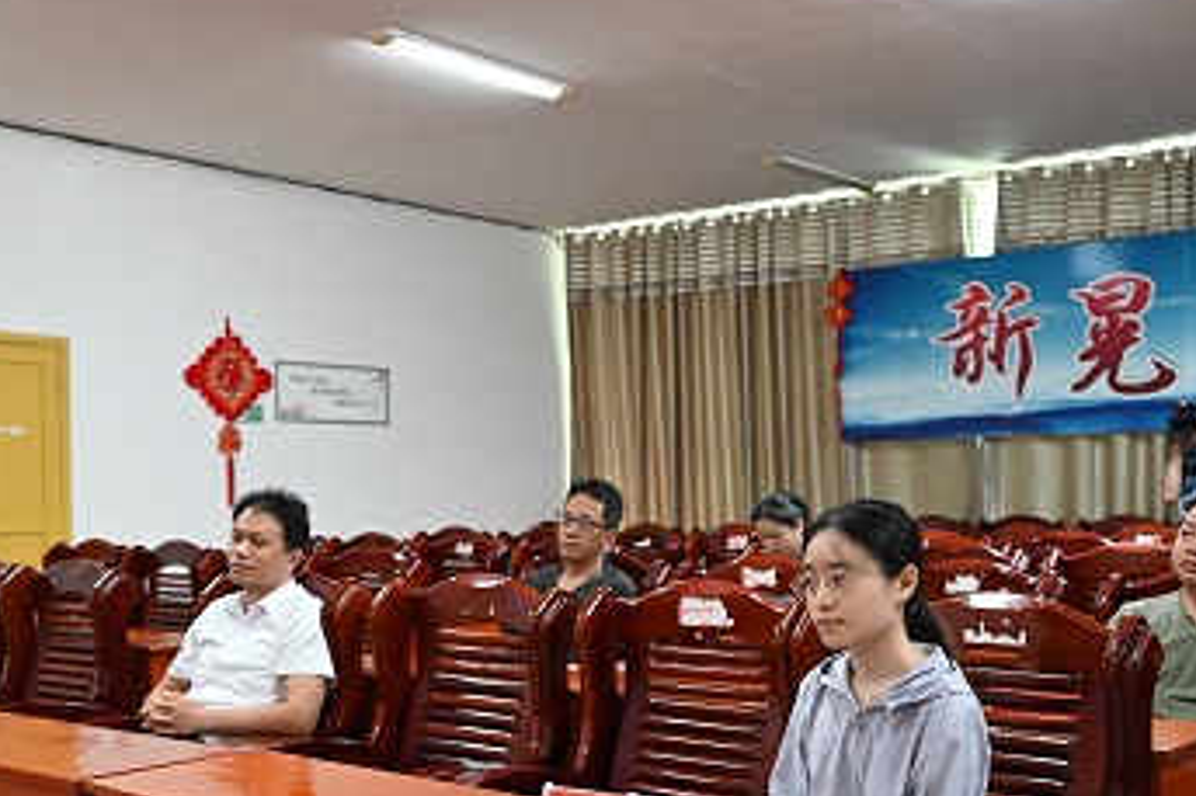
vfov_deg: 29.5
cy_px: 554
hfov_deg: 43.6
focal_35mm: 45
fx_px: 1494
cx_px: 629
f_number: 4.5
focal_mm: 31
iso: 5000
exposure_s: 1/60
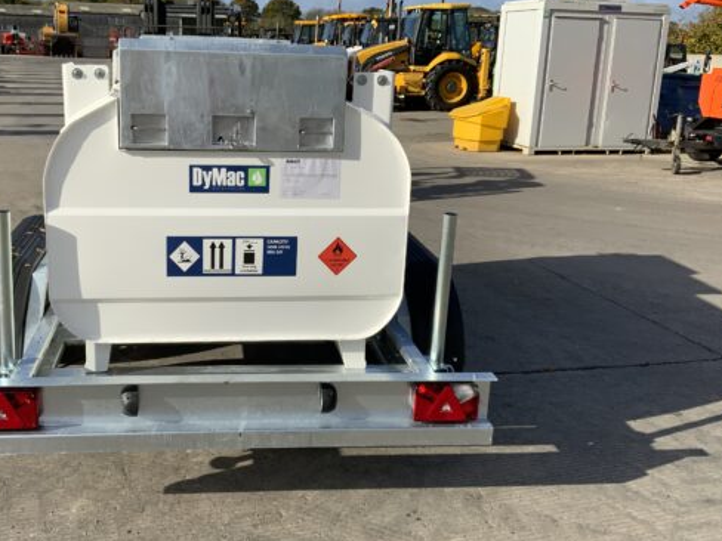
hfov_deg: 48.5
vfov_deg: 37.7
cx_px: 271
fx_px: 793
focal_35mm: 38
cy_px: 239
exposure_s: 1/2667
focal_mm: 3
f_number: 1.8
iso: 20
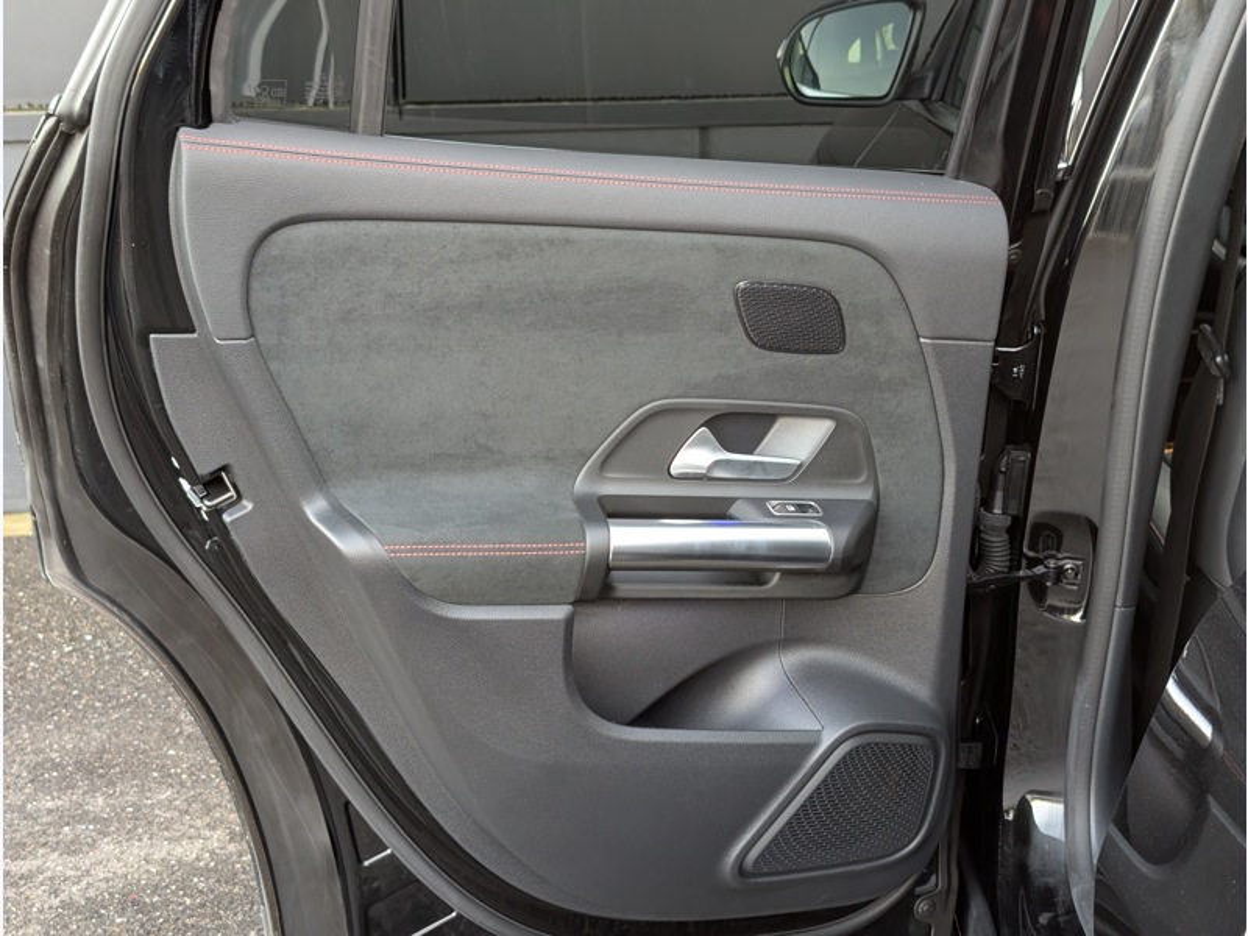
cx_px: 624
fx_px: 1767
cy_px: 468
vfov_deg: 29.7
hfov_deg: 38.9
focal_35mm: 49
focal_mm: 6.9
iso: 142
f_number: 1.68
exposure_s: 1/60
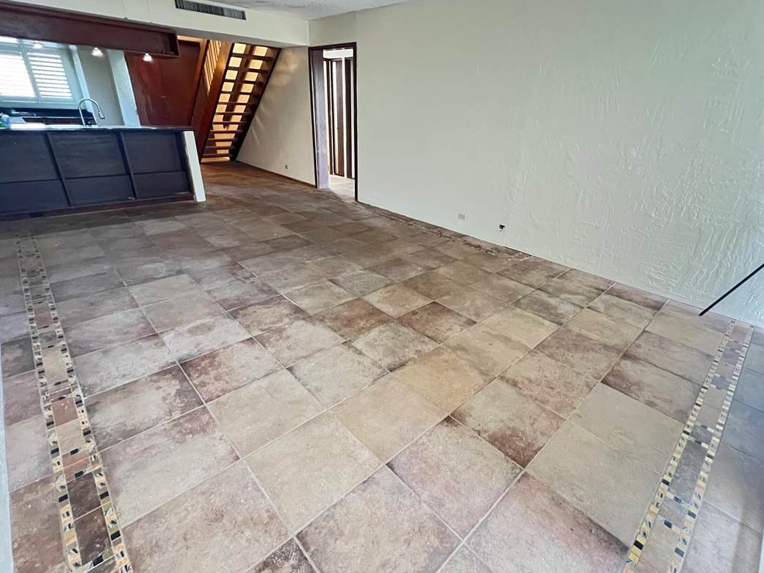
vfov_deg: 78.1
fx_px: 353
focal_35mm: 16
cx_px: 410
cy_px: 281
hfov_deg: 94.3
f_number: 1.8
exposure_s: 1/30
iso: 1250
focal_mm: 1.57
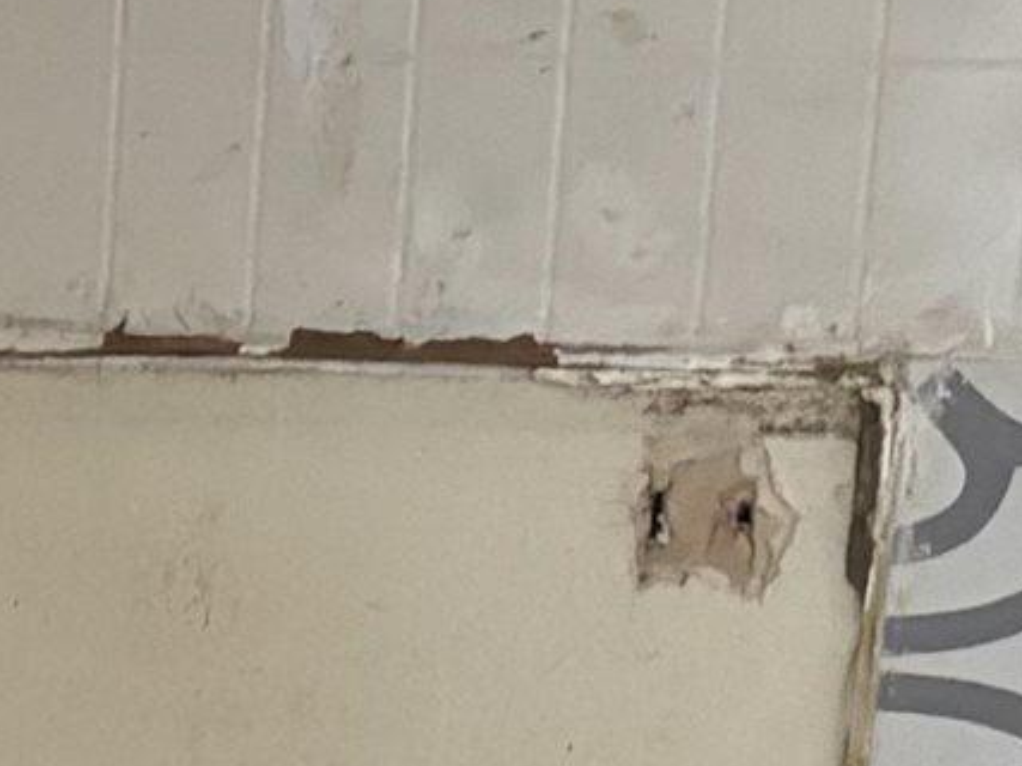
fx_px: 5519
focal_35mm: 187
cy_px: 1226
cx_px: -1455
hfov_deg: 9.4
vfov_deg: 7.8
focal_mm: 5.96
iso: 500
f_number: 1.6
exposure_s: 1/49
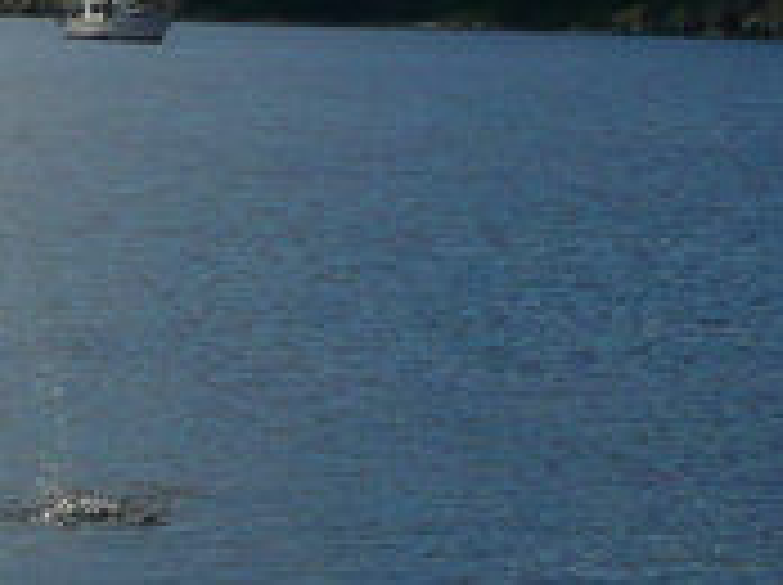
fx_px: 3637
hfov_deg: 12.2
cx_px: 144
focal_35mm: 161
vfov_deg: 9.1
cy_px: 688
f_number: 8
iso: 100
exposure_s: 1/500
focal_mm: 5.8
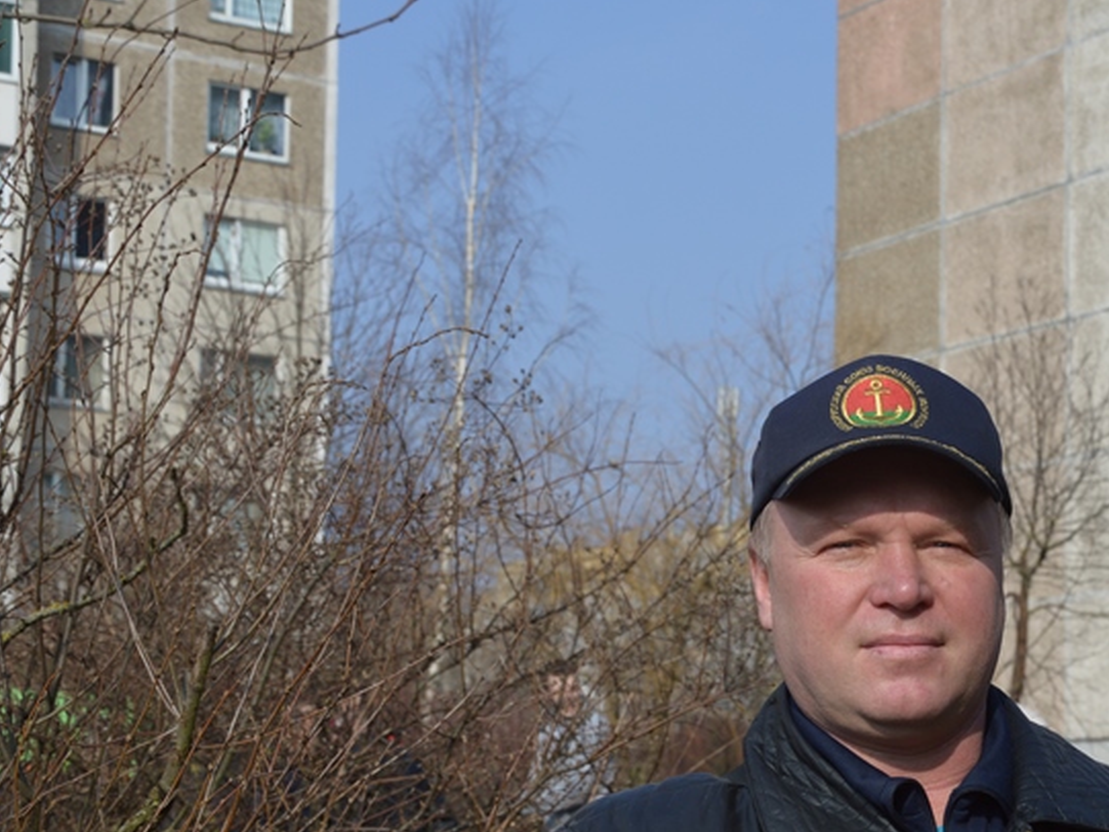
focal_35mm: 81
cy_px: 469
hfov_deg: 23.9
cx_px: 797
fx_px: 2596
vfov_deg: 18.2
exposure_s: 1/250
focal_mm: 38
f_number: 8
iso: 100
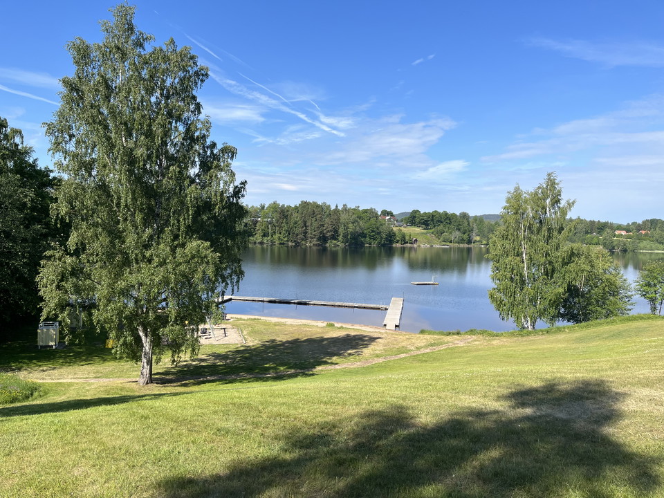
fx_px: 499
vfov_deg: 53.1
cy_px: 249
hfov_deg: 67.3
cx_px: 332
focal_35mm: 26
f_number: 1.6
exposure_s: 1/2899
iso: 50
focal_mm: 5.1
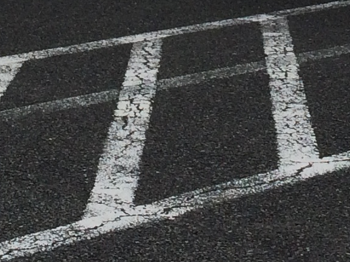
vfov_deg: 8.5
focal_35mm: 164
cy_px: -290
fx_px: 1659
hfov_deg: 12.0
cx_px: 166
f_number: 2.2
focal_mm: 4.15
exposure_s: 1/2564
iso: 32
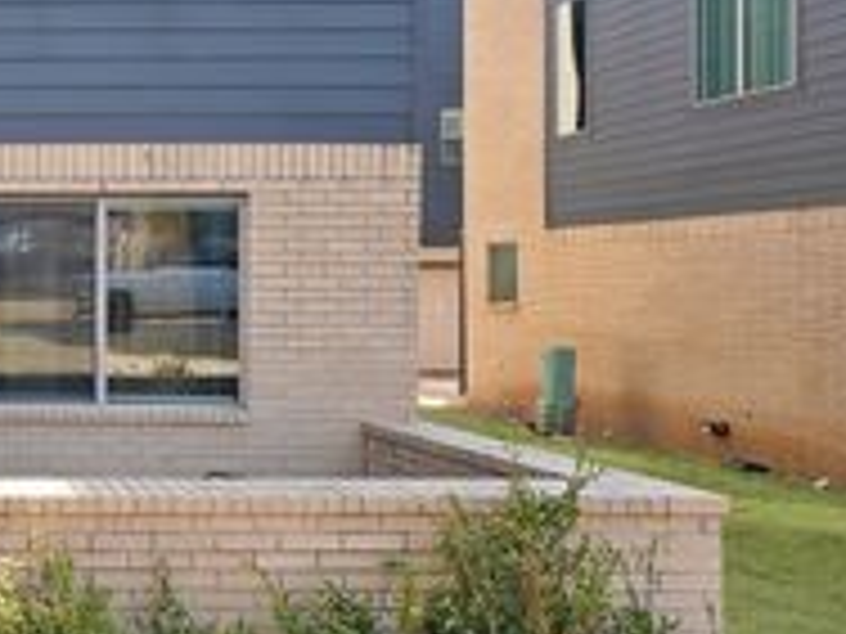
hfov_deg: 35.0
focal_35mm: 46
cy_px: 283
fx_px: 1124
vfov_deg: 31.5
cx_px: -99
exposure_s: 1/60
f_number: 9
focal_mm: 18
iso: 640
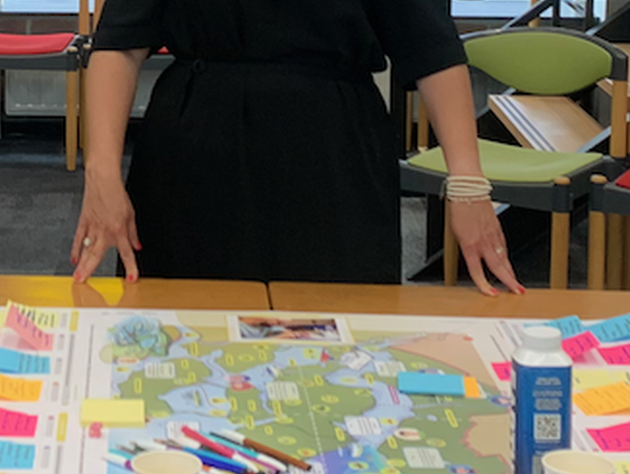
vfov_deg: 14.4
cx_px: 4
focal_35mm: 102
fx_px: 1858
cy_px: 35
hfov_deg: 18.7
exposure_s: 1/74
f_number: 1.8
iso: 100
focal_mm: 4.25
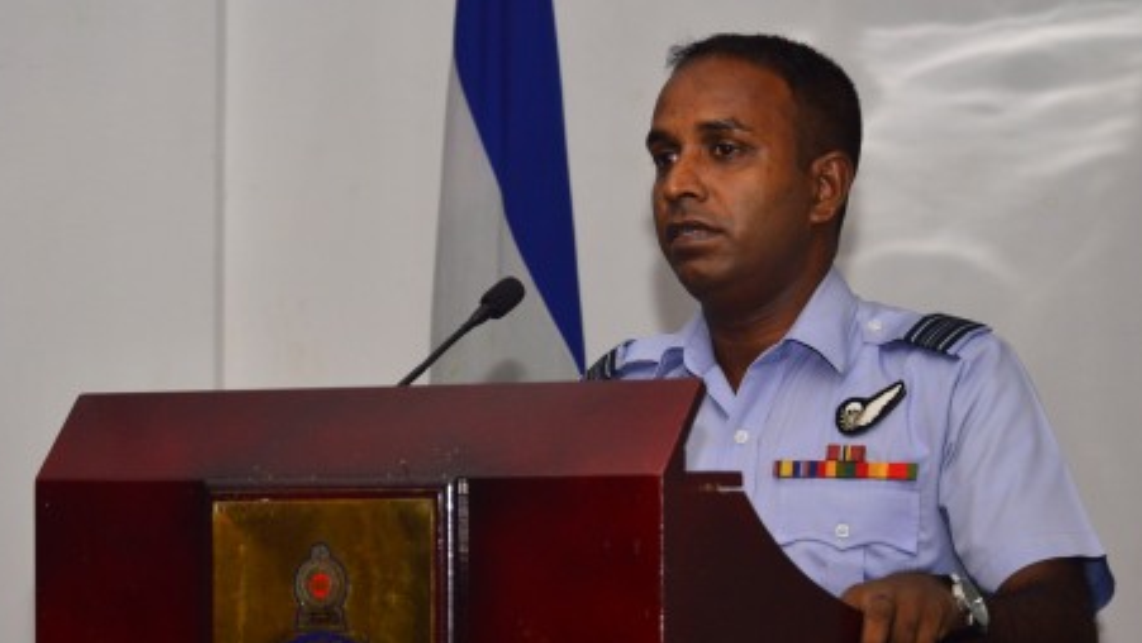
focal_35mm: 146
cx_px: 481
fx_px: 4422
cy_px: 420
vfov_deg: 8.3
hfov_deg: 14.7
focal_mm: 70
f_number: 6.3
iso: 400
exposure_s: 1/80
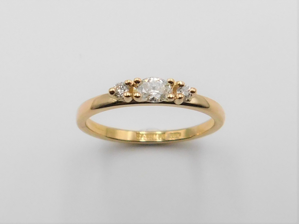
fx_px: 199
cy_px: 112
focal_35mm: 23
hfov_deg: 73.9
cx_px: 150
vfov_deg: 58.9
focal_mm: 4
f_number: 3
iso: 400
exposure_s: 1/1500
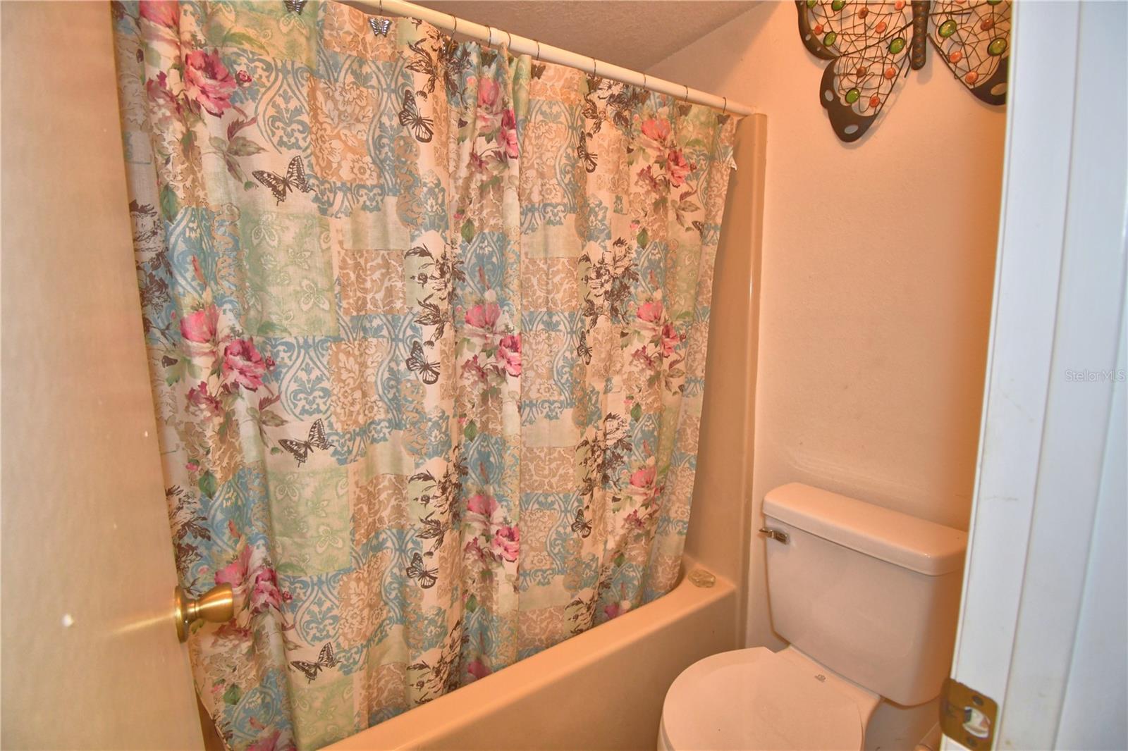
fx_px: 470
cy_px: 376
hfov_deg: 100.4
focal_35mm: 15
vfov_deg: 77.3
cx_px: 564
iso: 1100
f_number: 4.5
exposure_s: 1/30
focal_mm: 10
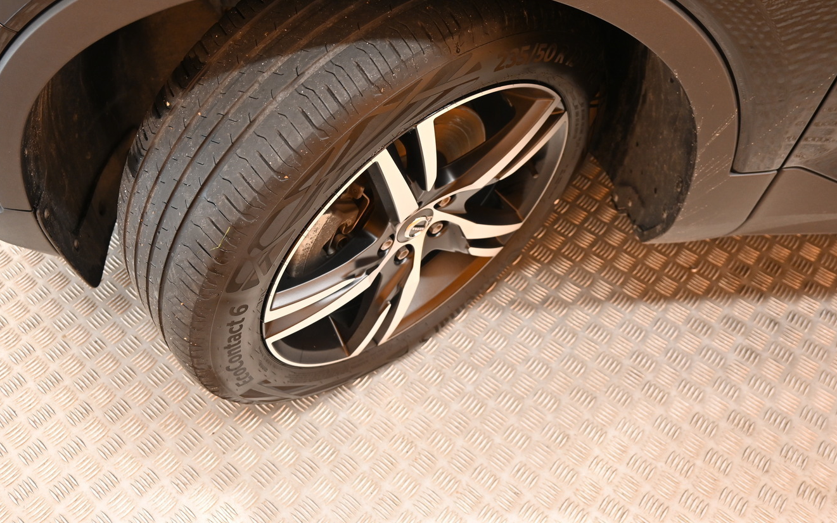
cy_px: 195
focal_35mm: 30
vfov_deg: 41.5
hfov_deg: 62.7
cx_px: 368
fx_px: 684
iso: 500
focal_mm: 16
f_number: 3.5
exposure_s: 1/25
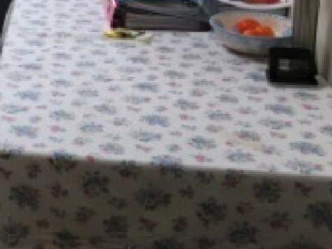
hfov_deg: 23.4
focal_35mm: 76
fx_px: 729
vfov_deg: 18.6
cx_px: -72
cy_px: -30
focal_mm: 4.15
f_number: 2.2
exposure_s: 1/33
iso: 64
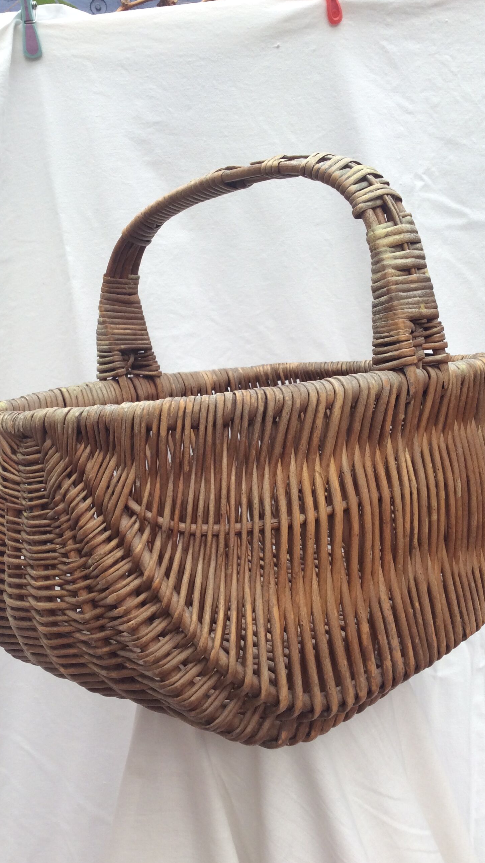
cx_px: 219
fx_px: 800
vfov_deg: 56.6
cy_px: 433
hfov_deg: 33.7
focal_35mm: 35
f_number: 2.4
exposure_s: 1/150
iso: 32
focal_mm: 3.3
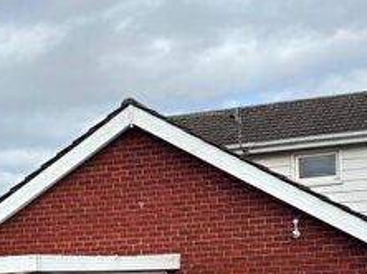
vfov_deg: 17.6
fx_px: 868
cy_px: 272
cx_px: 185
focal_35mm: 82
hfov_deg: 23.9
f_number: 1.6
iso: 50
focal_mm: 5.96
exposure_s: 1/1912
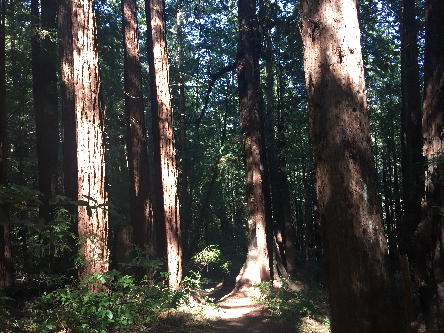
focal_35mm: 29
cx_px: 222
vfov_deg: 48.2
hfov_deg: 61.7
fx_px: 372
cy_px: 166
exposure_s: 1/30
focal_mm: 4.15
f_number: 2.2
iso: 32
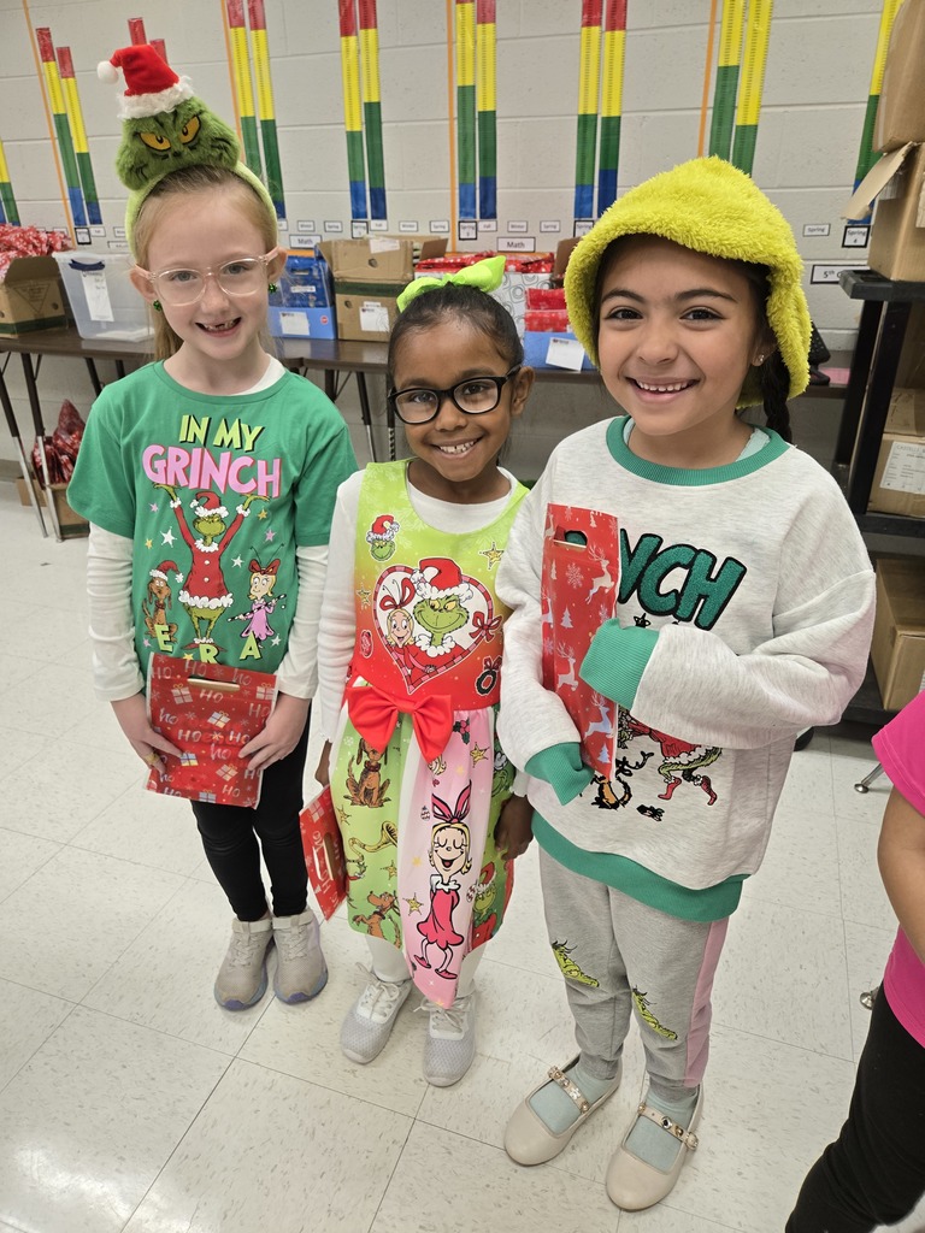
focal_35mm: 23
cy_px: 616
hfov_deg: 58.9
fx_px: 819
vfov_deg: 73.9
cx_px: 462
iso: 160
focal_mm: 5.4
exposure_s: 1/120
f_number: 1.8
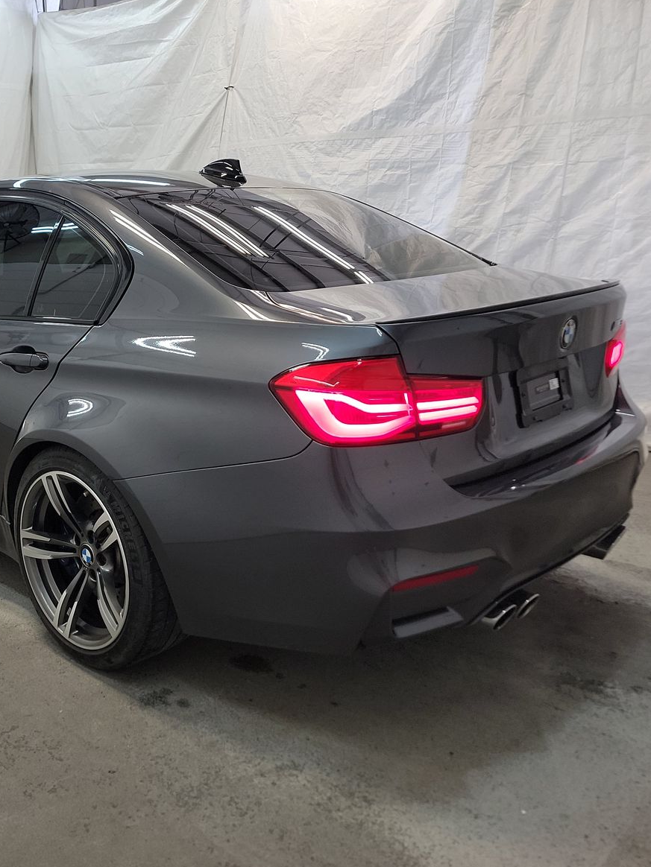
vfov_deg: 55.4
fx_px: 827
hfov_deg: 41.9
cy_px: 437
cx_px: 180
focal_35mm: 33
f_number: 1.8
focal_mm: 6.7
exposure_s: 1/59
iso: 90
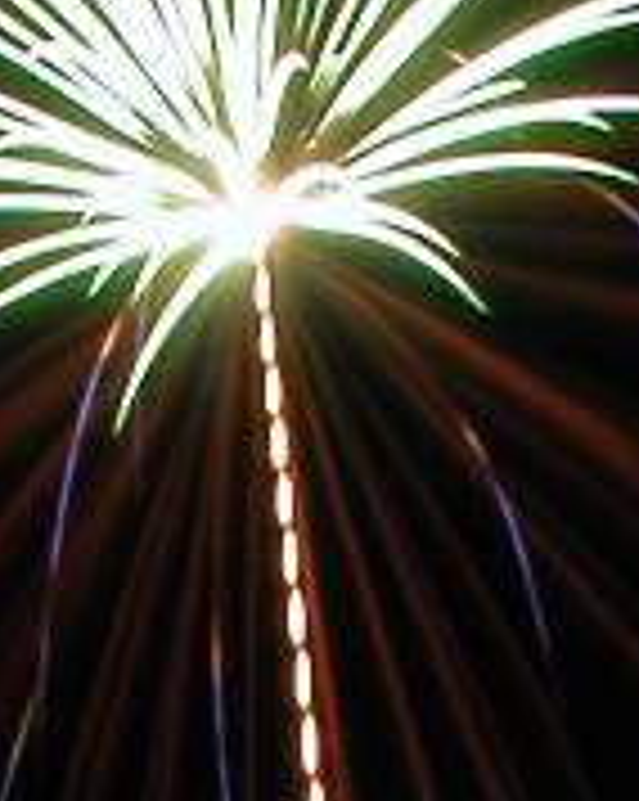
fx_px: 5825
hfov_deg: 6.3
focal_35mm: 246
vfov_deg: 7.5
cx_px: 351
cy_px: 1634
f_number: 8
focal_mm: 8.9
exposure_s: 7.17
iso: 100
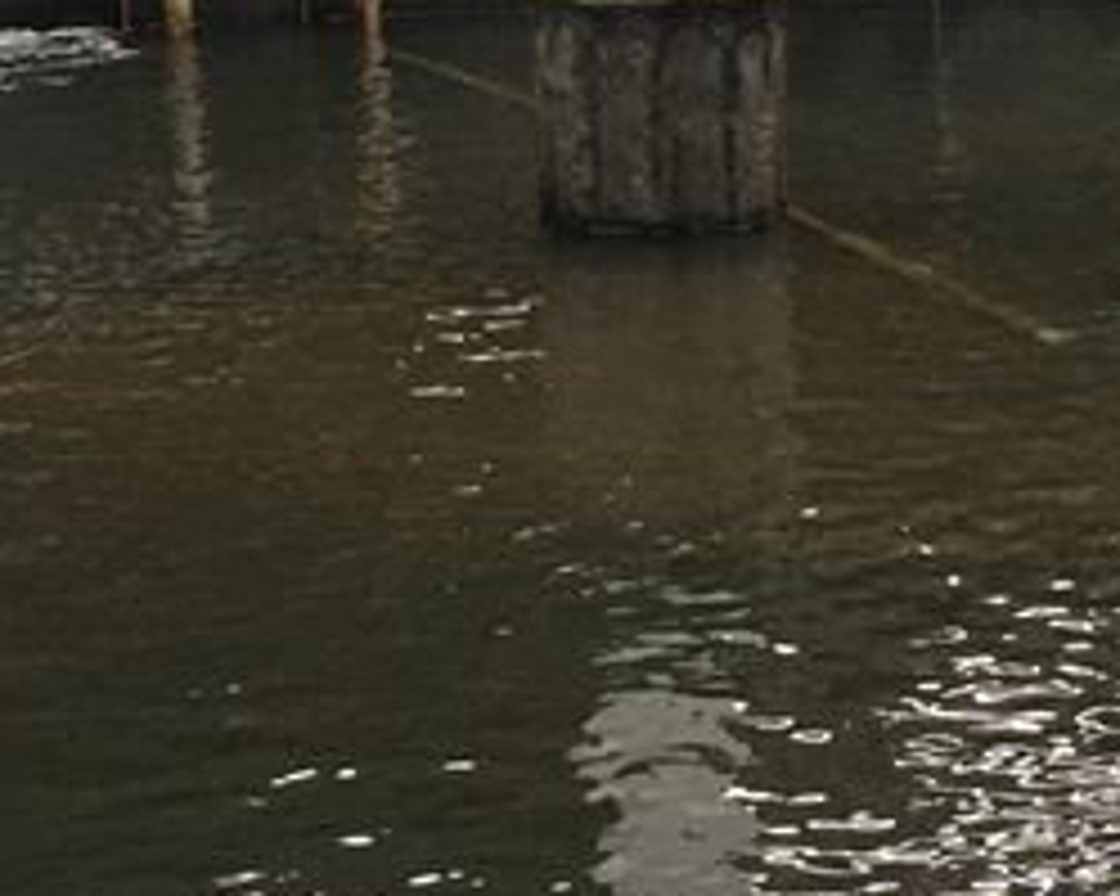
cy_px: 437
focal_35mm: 91
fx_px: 3015
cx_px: 1111
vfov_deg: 16.9
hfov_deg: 20.4
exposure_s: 1/30
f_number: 2.2
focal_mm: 4.15
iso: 40
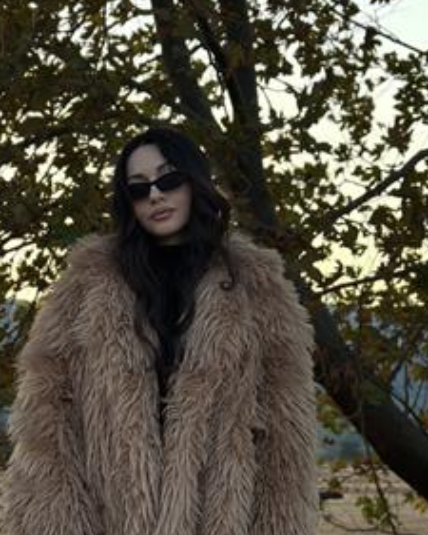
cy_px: 393
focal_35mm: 89
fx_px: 1408
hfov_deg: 17.2
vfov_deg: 21.3
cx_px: 148
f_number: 1.78
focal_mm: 6.86
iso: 80
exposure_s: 1/489
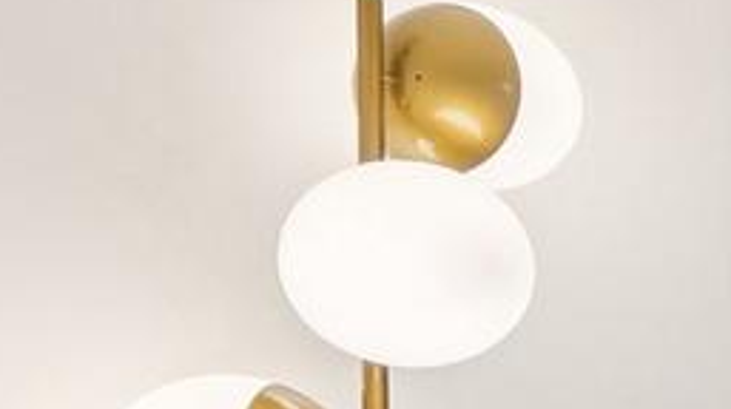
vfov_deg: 11.7
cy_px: 550
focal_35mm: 100
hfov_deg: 13.4
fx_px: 1937
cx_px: 1891
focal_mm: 17
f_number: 7.1
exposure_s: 1/40
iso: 640
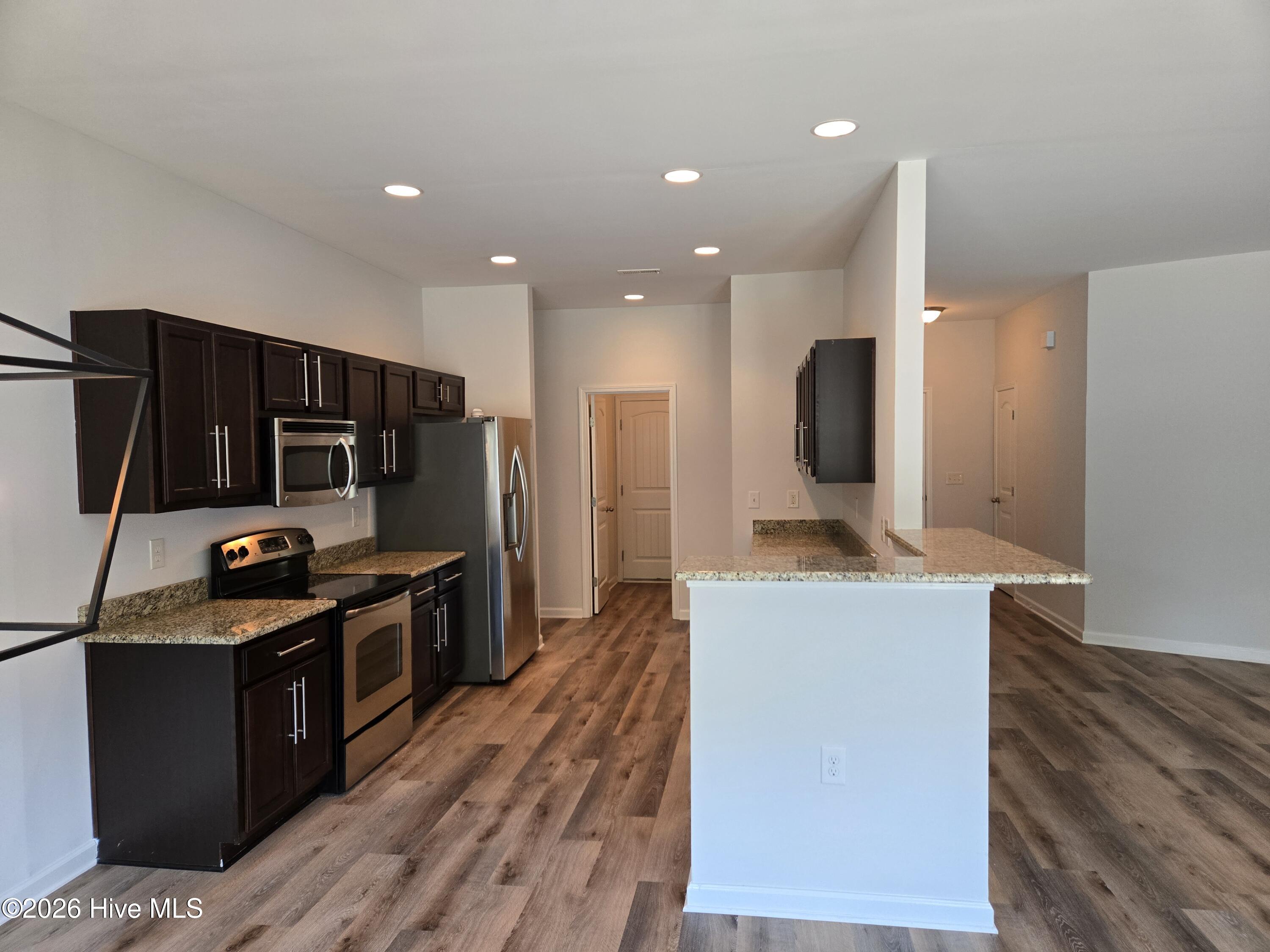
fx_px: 844
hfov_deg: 73.9
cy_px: 476
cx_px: 635
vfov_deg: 58.9
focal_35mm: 23
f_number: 1.8
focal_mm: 5.4
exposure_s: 1/120
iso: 200
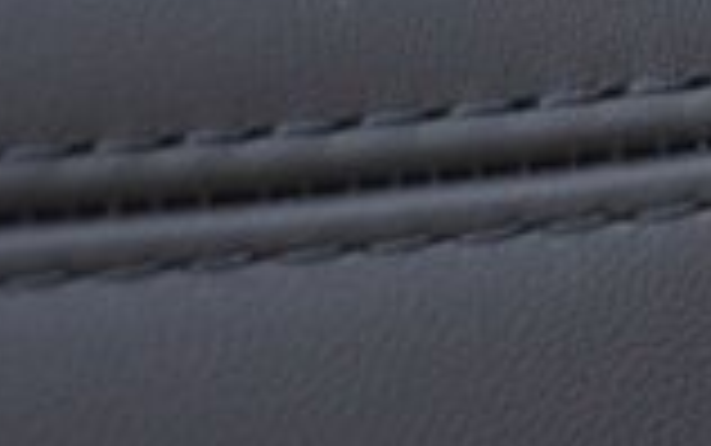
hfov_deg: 4.1
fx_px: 9598
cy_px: -944
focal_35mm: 495
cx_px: 1872
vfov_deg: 2.6
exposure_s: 1/80
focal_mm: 50
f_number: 5.6
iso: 320
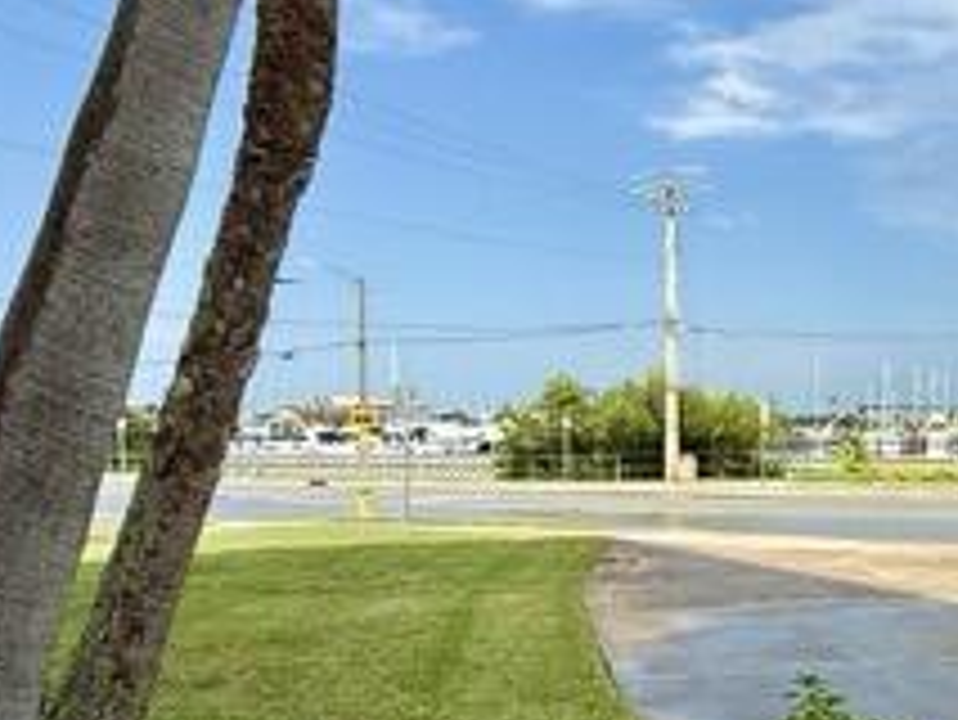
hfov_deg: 40.5
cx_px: 904
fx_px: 1163
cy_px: 500
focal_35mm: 42
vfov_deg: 34.0
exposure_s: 1/1534
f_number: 2.2
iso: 50
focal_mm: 2.22
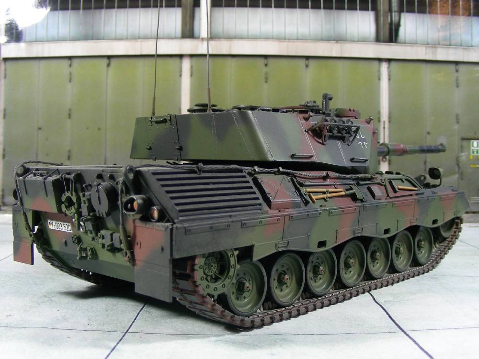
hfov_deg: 49.0
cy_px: 180
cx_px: 240
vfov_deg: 37.7
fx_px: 526
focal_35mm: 38
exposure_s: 1/10.7
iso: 50
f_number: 3.5
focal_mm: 6.3
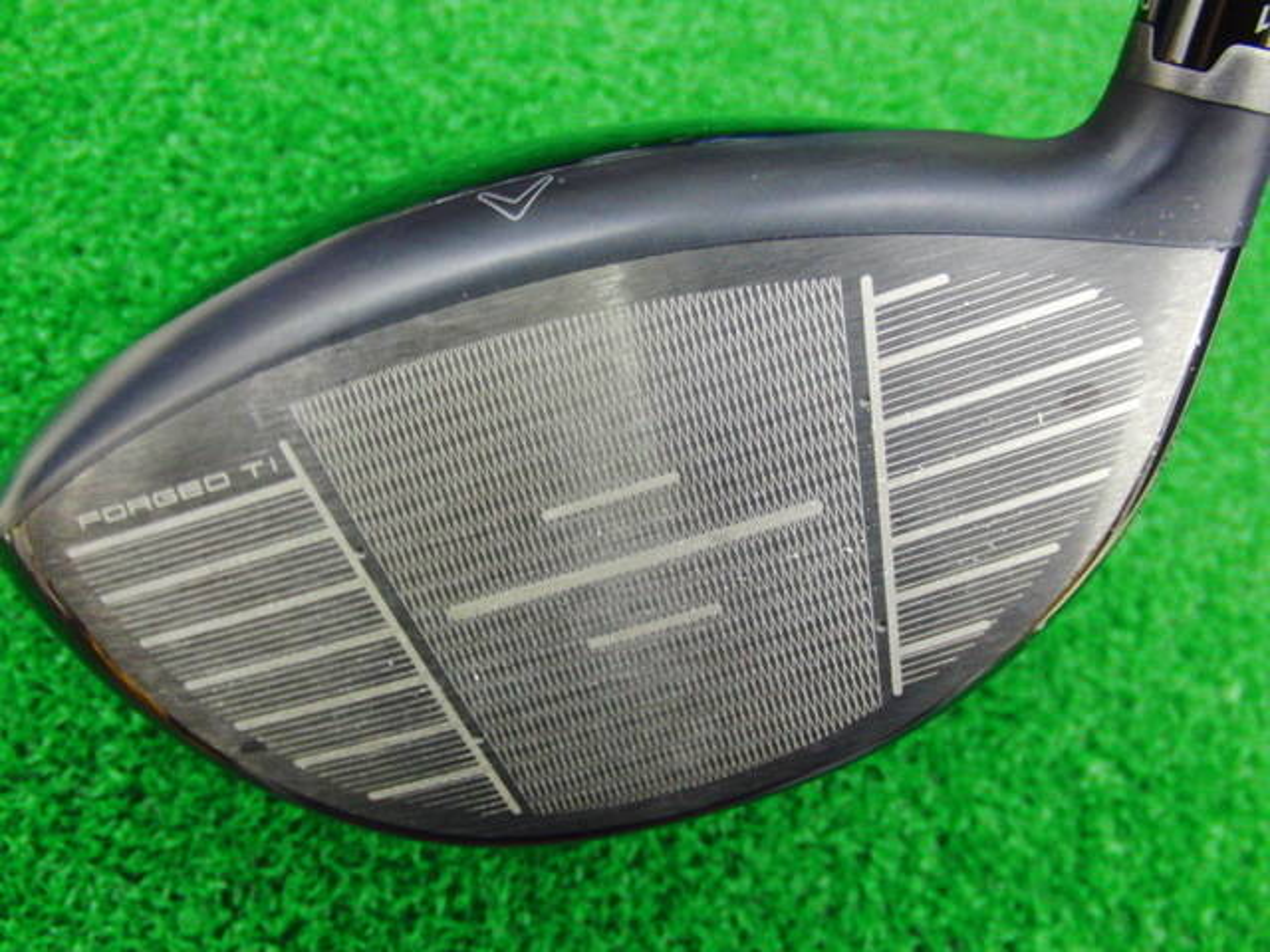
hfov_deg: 50.1
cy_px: 476
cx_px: 635
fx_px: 1357
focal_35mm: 37
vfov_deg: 38.7
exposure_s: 1/20
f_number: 3.6
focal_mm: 6.42
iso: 400
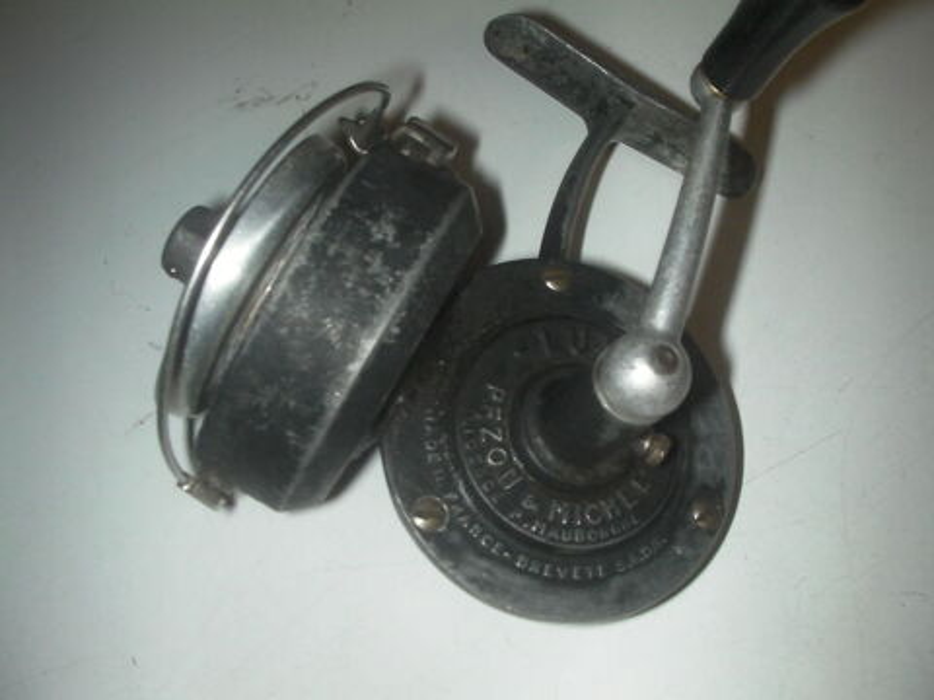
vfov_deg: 37.7
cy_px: 350
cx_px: 467
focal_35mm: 38
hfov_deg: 49.0
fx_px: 1025
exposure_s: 1/30
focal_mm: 6.3
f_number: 5.6
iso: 200
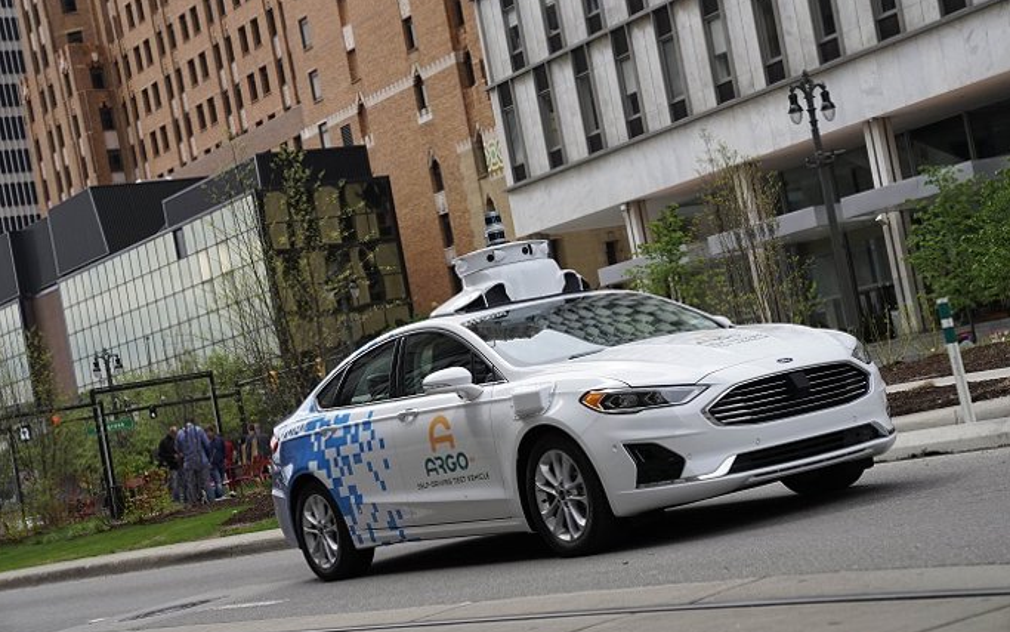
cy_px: 307
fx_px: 1982
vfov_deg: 18.1
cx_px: 504
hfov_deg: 28.6
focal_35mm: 72
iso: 640
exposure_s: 1/2000
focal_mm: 70
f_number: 5.6
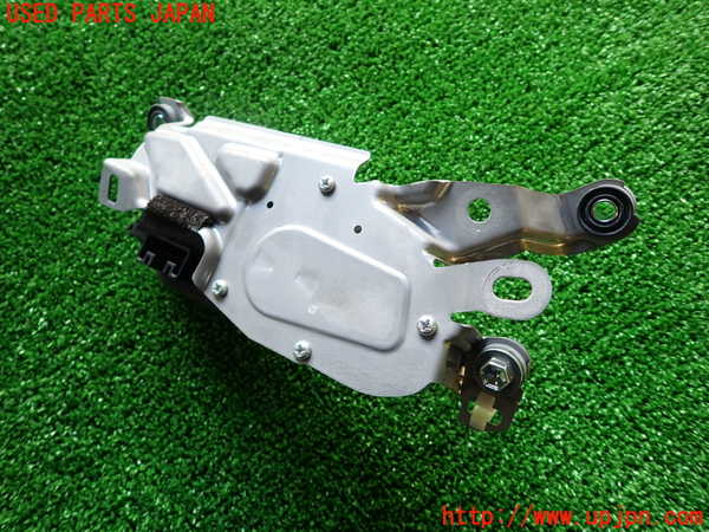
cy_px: 266
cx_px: 354
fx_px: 512
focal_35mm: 25
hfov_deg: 69.4
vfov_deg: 54.9
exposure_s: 1/40
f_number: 2
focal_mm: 4.5
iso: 200
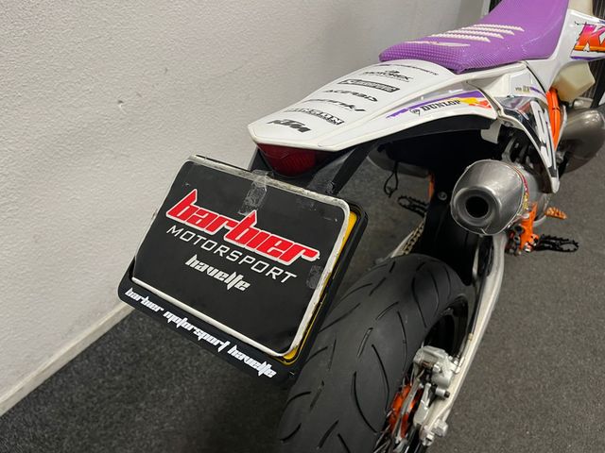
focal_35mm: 26
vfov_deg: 53.1
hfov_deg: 67.3
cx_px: 302
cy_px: 226
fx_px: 454
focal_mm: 5.1
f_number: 1.6
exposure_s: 1/50
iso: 80
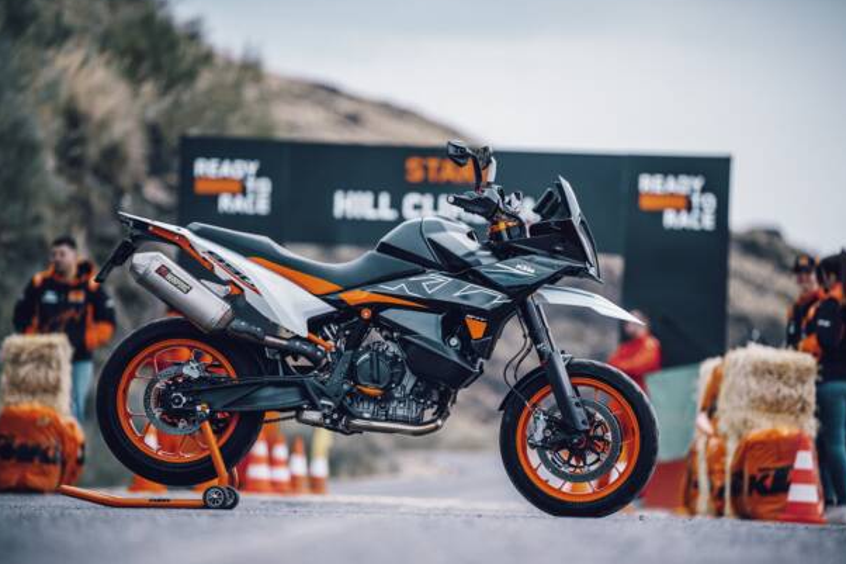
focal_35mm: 236
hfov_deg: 8.7
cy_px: 289
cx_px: 441
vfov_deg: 5.8
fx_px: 5544
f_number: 2.8
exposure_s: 1/1600
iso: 200
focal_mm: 200
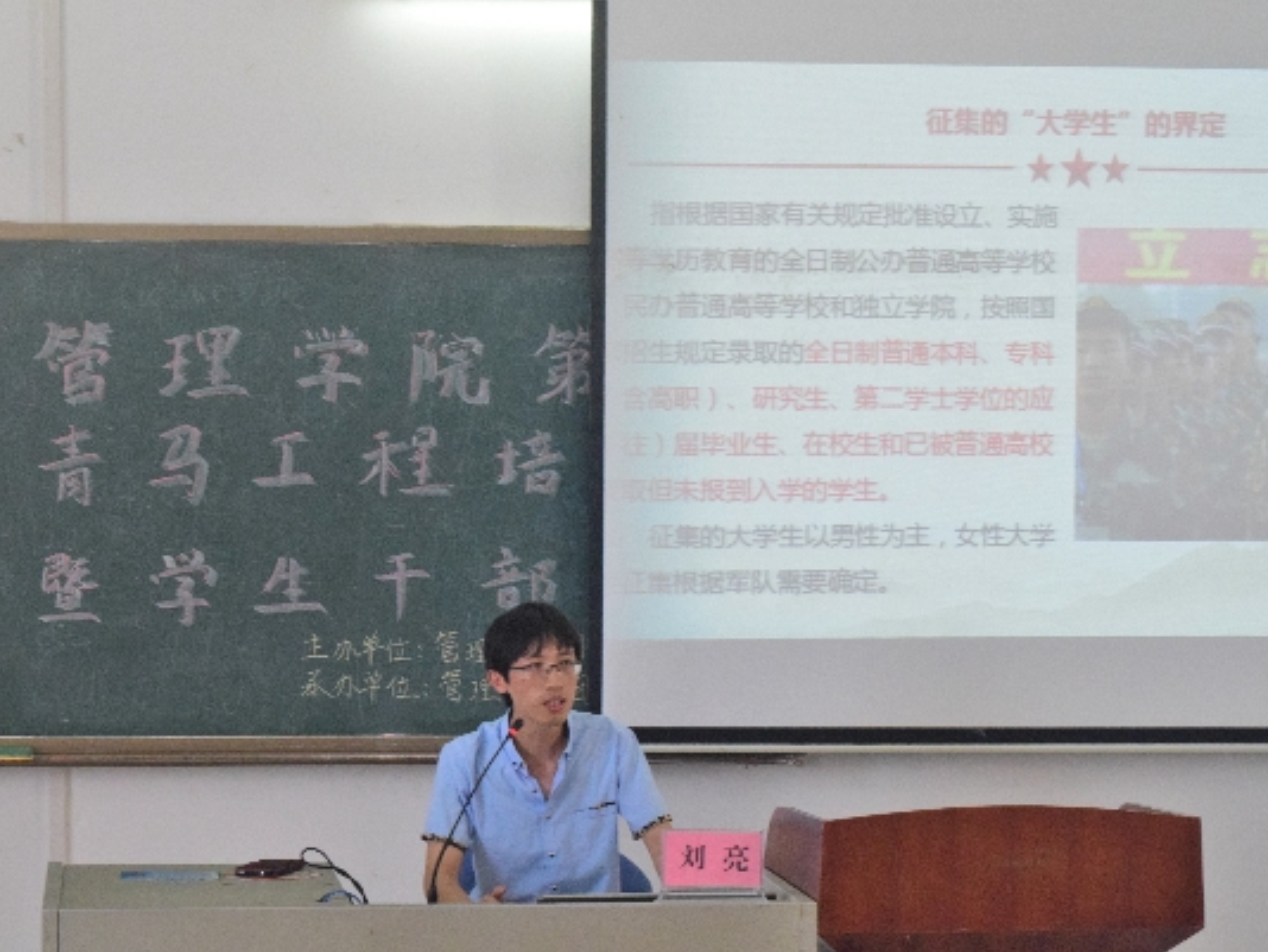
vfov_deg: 16.3
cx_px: 584
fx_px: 3318
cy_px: 480
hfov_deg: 21.6
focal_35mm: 91
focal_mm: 55
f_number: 13
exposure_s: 1/100
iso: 4500
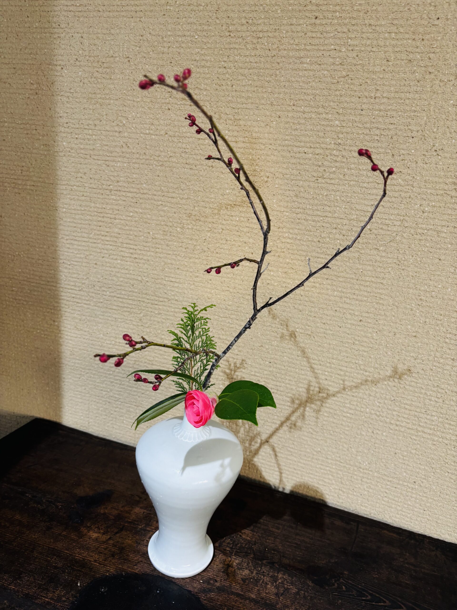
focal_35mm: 26
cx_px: 228
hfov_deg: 53.1
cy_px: 305
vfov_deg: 67.3
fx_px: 458
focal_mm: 5.96
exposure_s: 1/59
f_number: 1.6
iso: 160
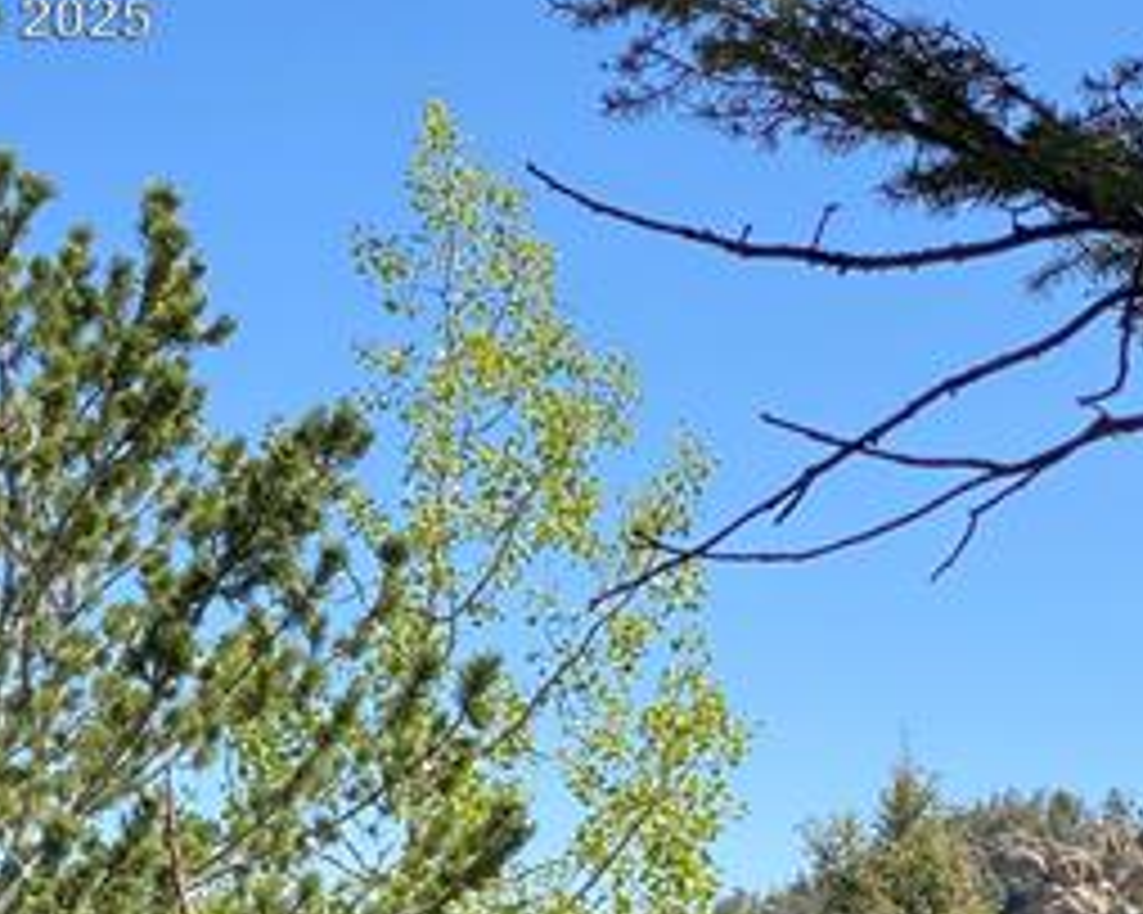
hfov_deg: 14.9
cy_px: 961
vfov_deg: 11.9
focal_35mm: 128
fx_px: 4328
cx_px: 1040
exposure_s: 1/1370
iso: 20
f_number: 2
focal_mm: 6
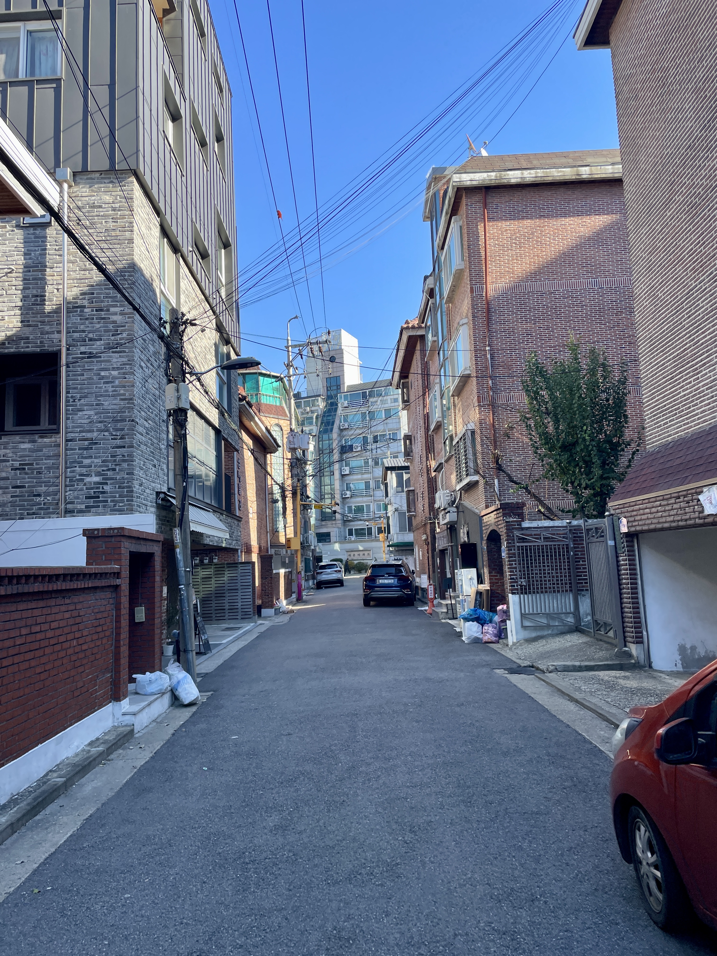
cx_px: 358
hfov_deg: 53.1
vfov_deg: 67.3
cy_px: 478
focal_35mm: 26
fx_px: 718
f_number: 1.6
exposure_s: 1/602
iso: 32
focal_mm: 4.2
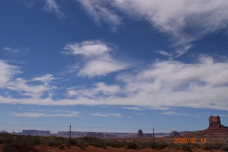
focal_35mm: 38
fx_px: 237
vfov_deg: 35.5
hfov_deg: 51.3
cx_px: 114
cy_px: 76
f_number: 13
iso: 200
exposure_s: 1/640
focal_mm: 25
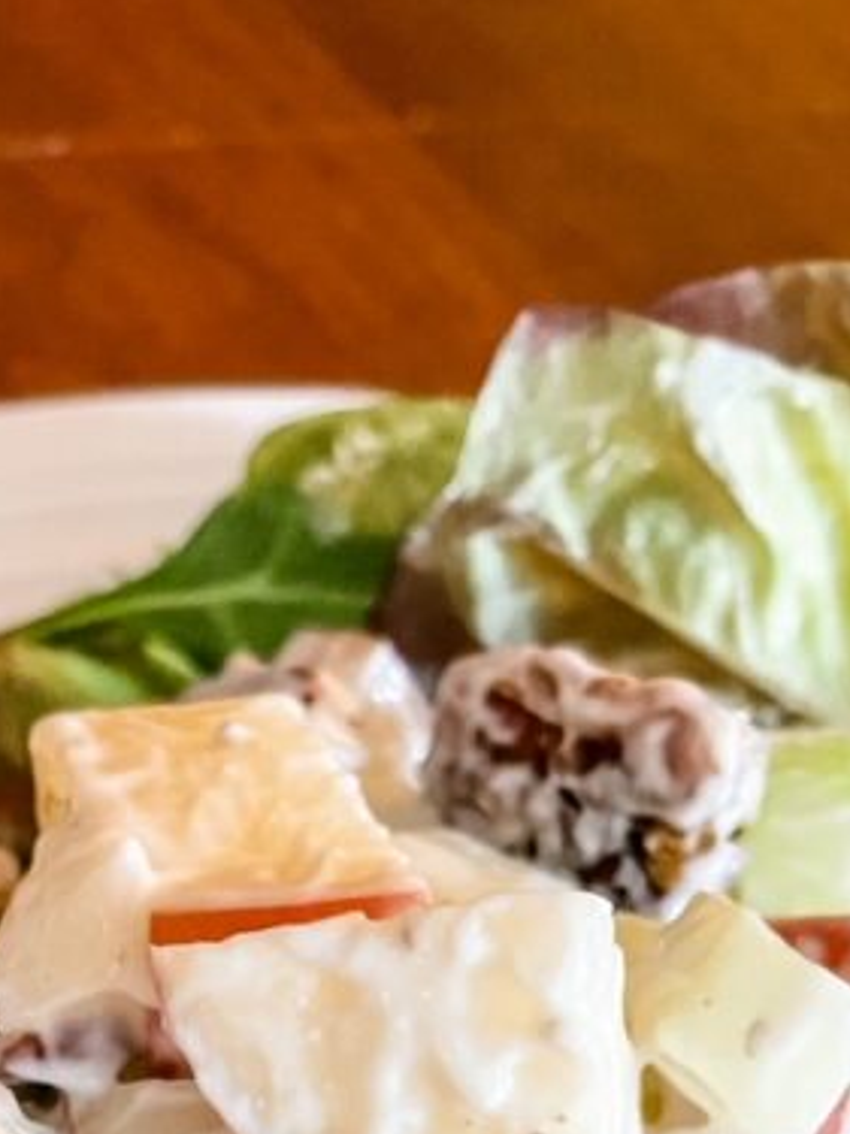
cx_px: 321
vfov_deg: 23.9
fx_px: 2326
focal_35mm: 71
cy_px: 1500
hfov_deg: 20.7
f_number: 1.6
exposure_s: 1/40
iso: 400
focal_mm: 4.2
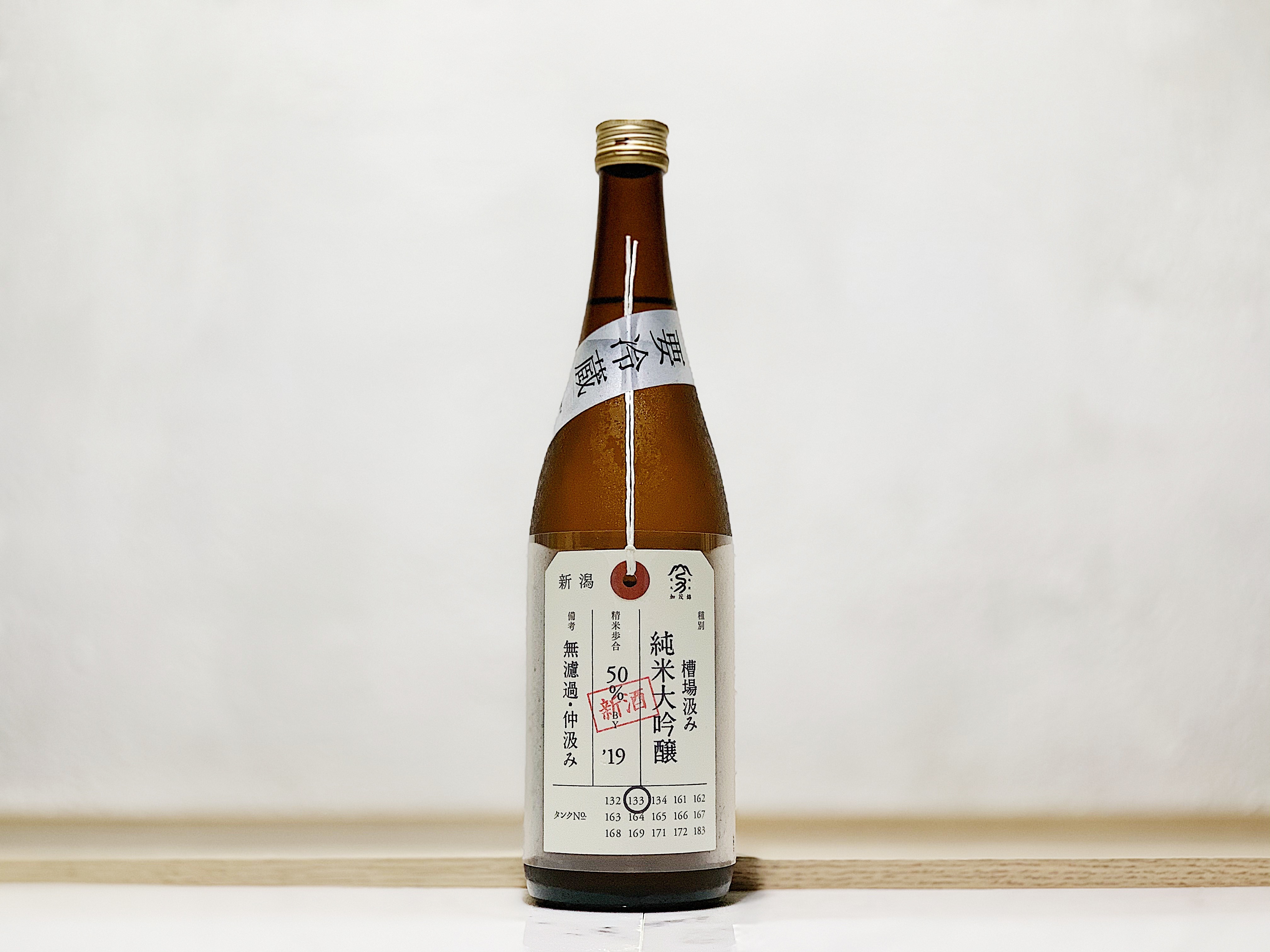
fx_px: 1908
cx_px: 635
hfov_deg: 36.8
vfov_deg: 28.0
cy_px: 476
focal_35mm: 52
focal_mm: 6
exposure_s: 1/97
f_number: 2.4
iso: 125
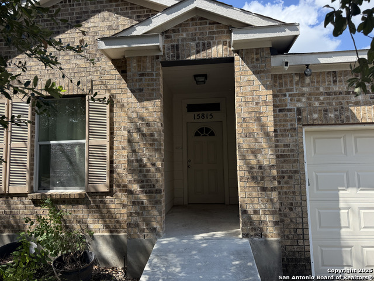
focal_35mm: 24
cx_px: 187
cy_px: 140
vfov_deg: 56.8
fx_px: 259
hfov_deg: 71.6
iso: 100
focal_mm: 6.76
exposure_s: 1/2370
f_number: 1.78
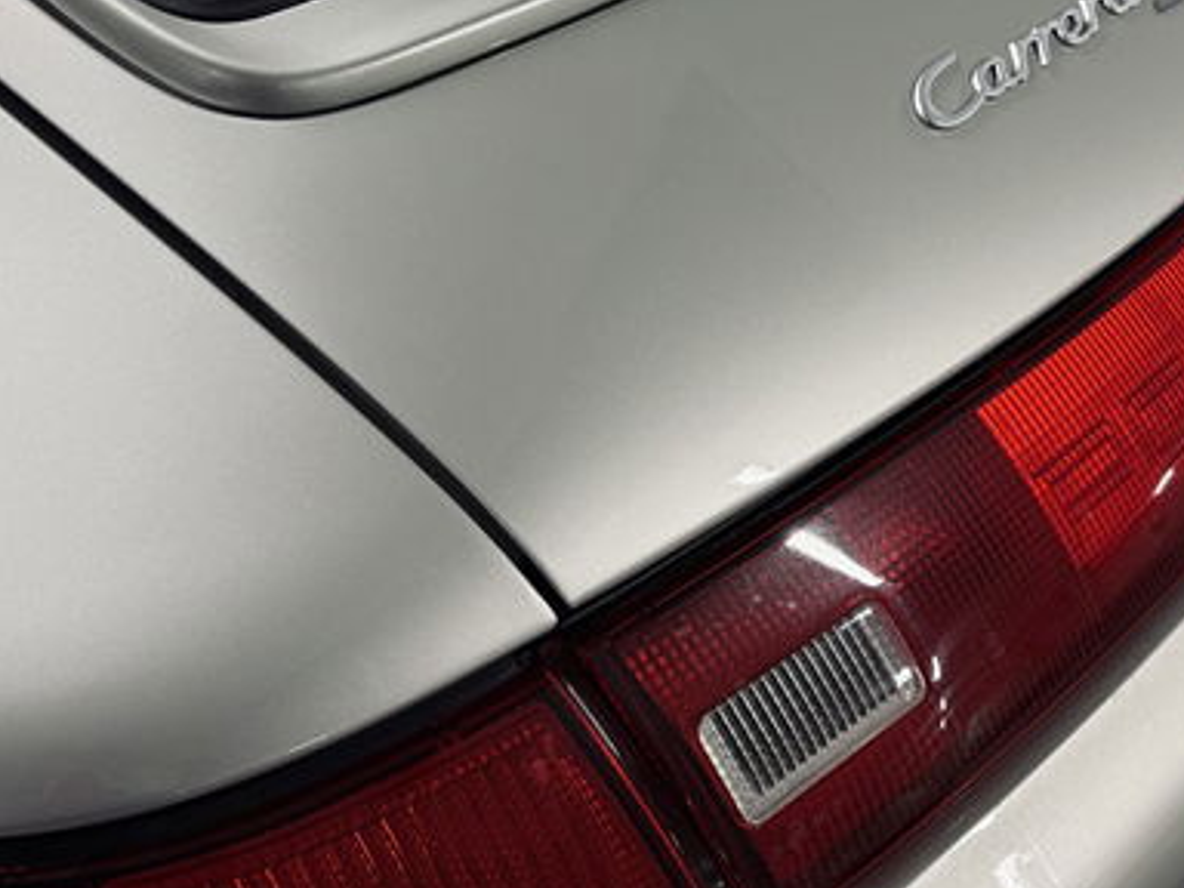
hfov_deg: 39.7
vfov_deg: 29.2
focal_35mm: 48
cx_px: 586
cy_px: 114
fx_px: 1642
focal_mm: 6.76
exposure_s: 1/100
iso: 160
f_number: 1.78
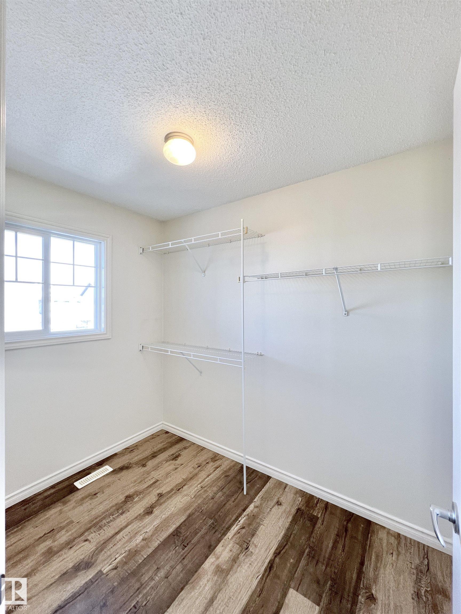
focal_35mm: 13
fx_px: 231
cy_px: 307
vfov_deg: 106.2
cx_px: 230
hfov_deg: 89.9
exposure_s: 1/120
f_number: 1.8
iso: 100
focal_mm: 1.57
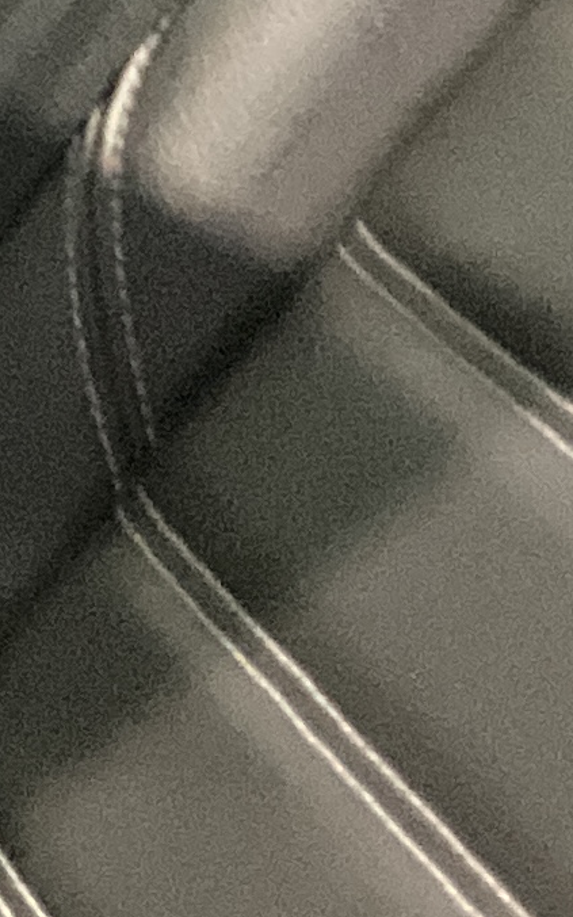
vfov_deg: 11.3
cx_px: -1519
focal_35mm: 183
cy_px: -114
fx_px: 4573
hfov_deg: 6.2
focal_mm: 3
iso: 500
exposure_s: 1/24
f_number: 1.8
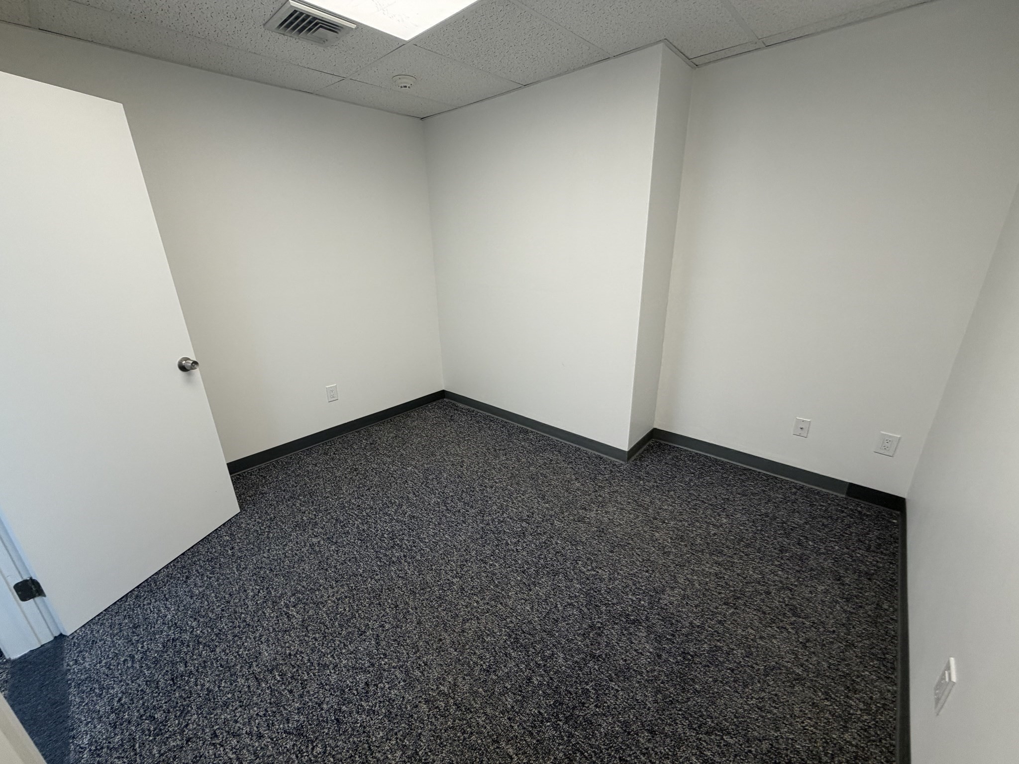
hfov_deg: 102.1
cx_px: 510
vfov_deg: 85.7
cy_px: 382
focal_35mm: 14
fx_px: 412
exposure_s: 1/120
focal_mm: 2.22
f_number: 2.2
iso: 100
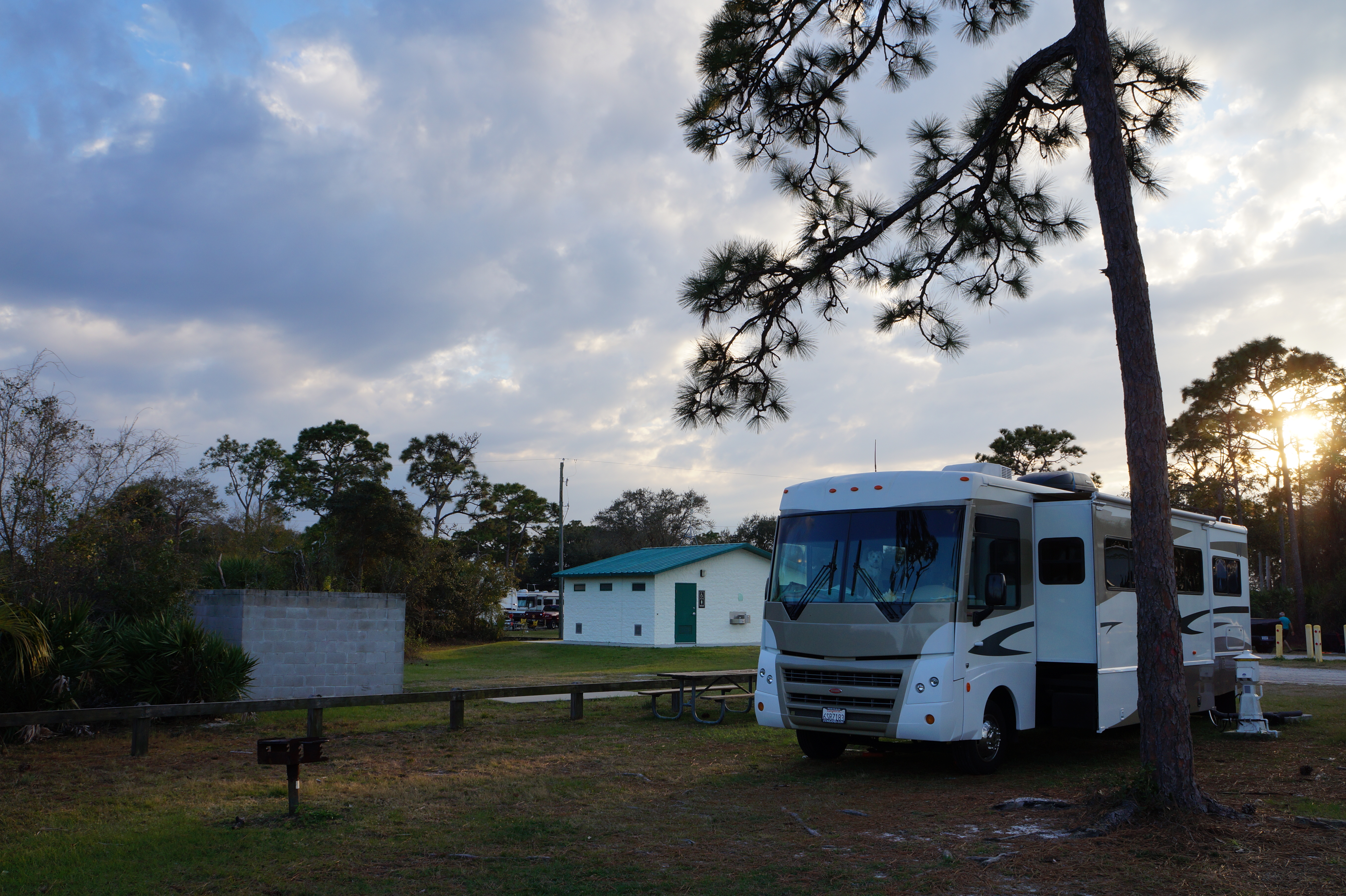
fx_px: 1121
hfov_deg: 62.0
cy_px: 448
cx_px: 673
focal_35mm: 30
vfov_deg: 43.6
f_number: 10
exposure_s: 1/80
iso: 100
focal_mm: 20
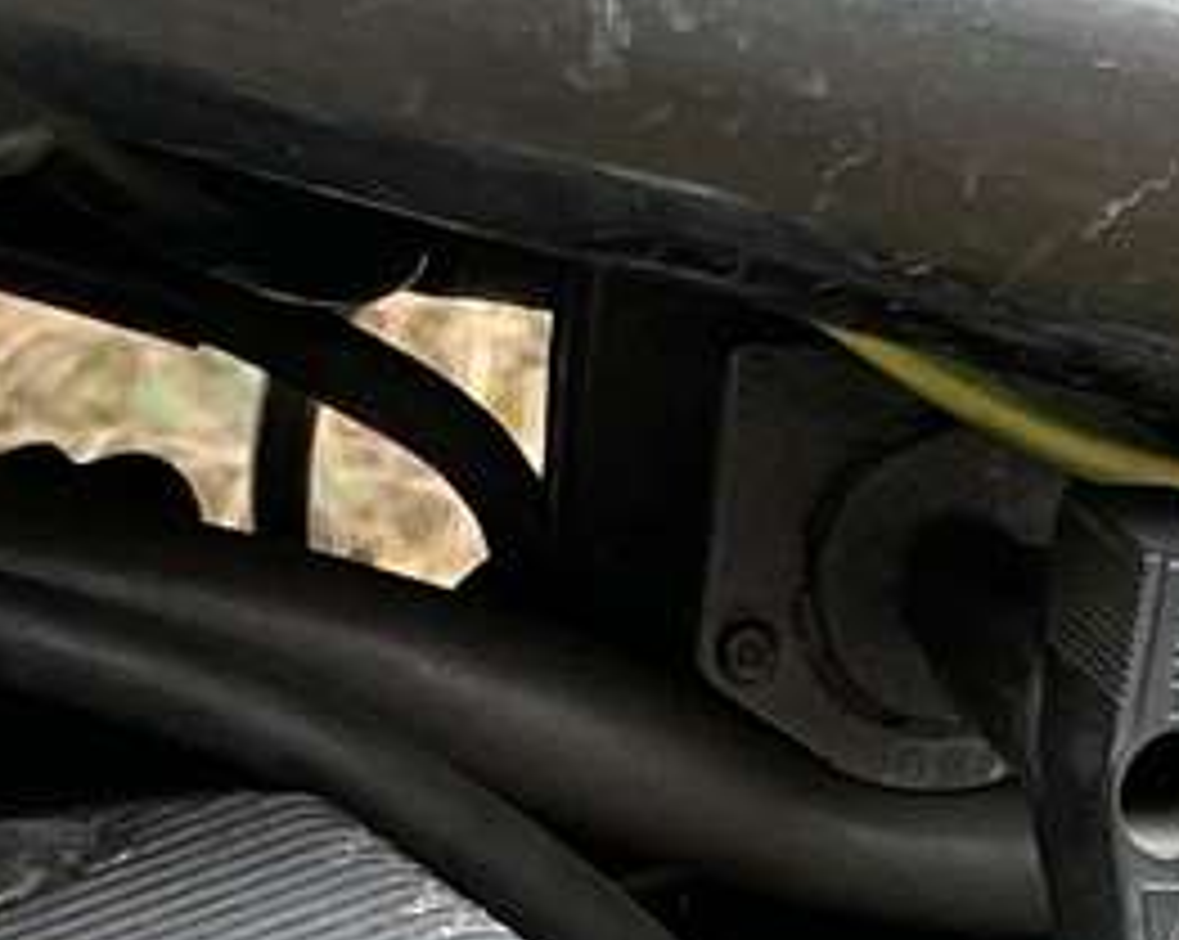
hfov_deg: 10.0
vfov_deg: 6.9
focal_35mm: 194
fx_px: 6762
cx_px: 486
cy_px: 3081
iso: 100
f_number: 1.6
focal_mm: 4.2
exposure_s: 1/121
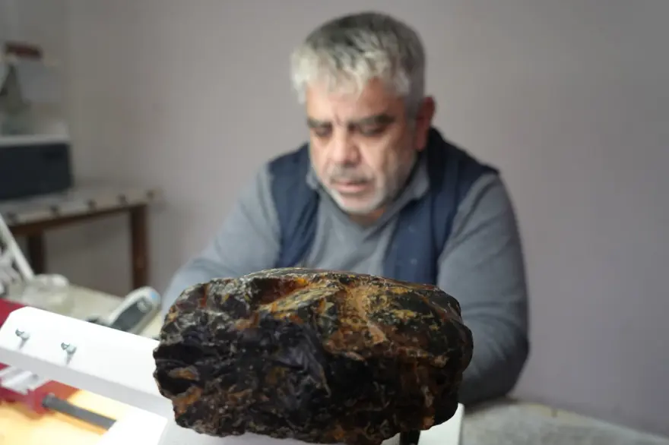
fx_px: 502
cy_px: 222
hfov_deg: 67.4
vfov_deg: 47.9
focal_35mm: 27
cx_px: 334
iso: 4000
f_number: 4
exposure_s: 1/160
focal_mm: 27
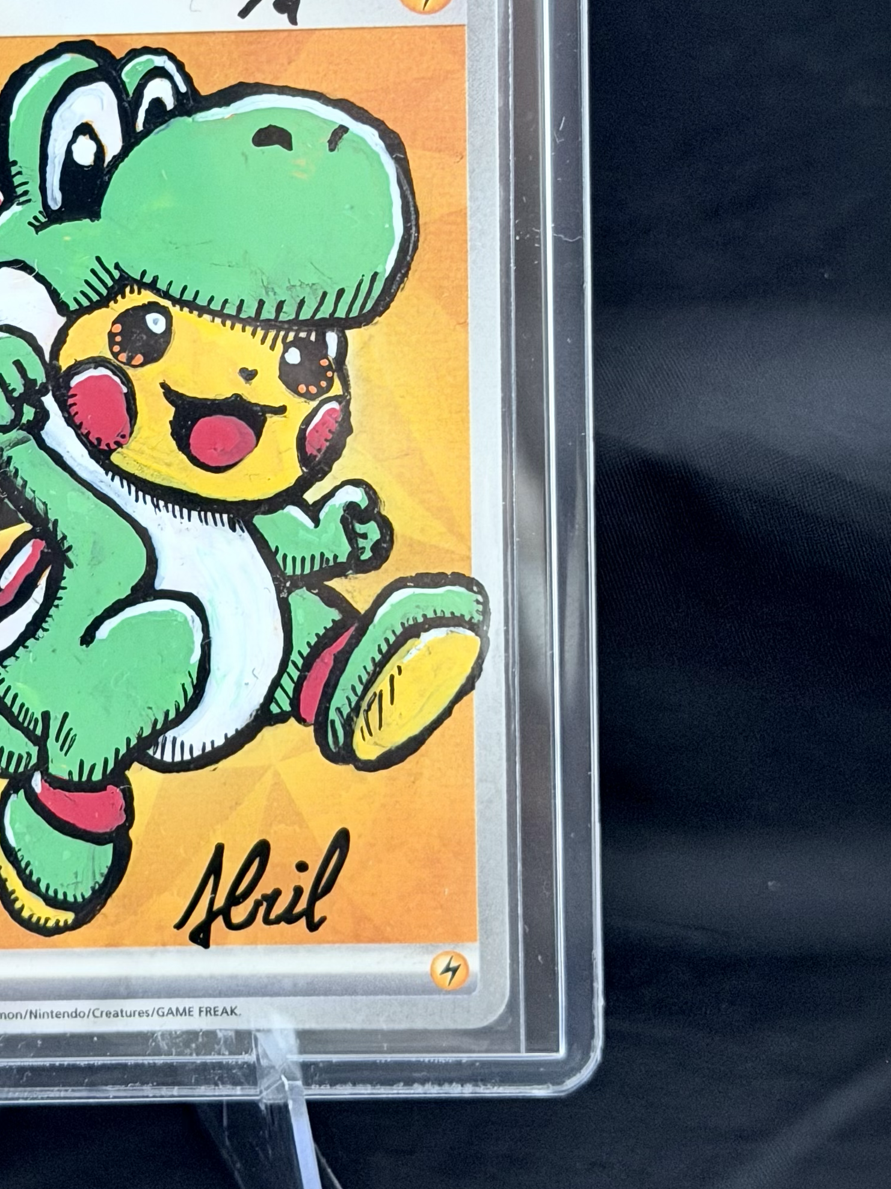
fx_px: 3364
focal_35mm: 98
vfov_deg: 20.0
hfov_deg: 14.9
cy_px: 417
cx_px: 52
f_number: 1.78
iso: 500
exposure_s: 1/40
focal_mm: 6.76
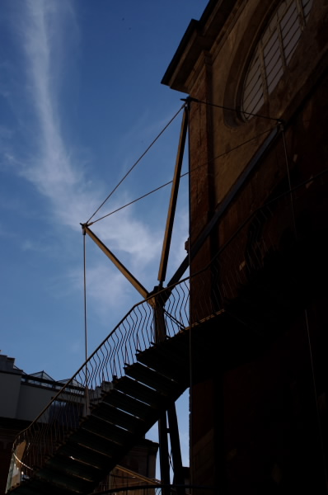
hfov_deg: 25.7
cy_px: 248
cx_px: 164
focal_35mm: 52
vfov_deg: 37.9
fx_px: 720
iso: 200
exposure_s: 1/1250
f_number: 5.6
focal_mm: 35
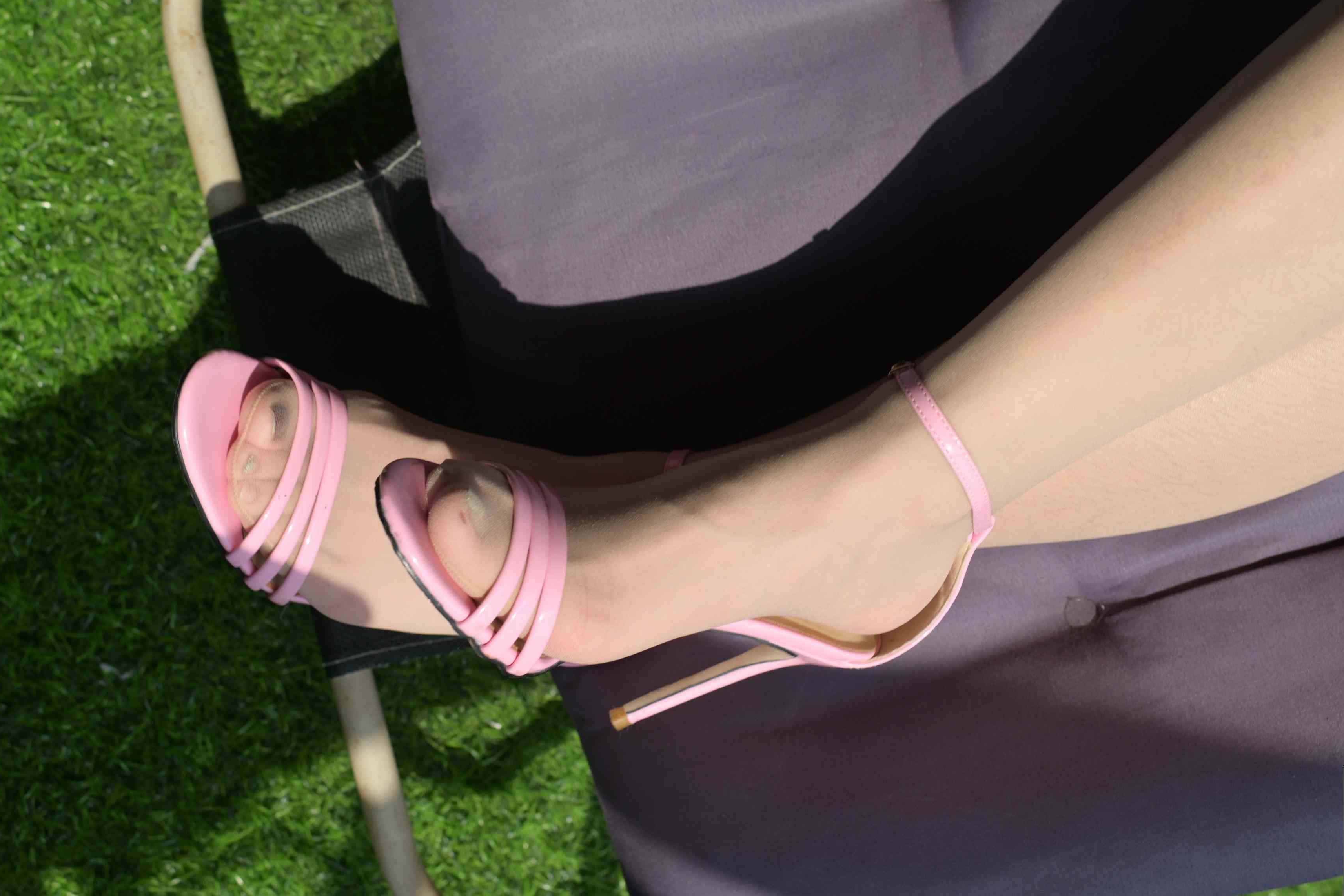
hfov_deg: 41.9
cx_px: 659
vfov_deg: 28.6
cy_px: 362
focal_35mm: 47
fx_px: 1755
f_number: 5.6
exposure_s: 1/320
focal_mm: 35
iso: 64
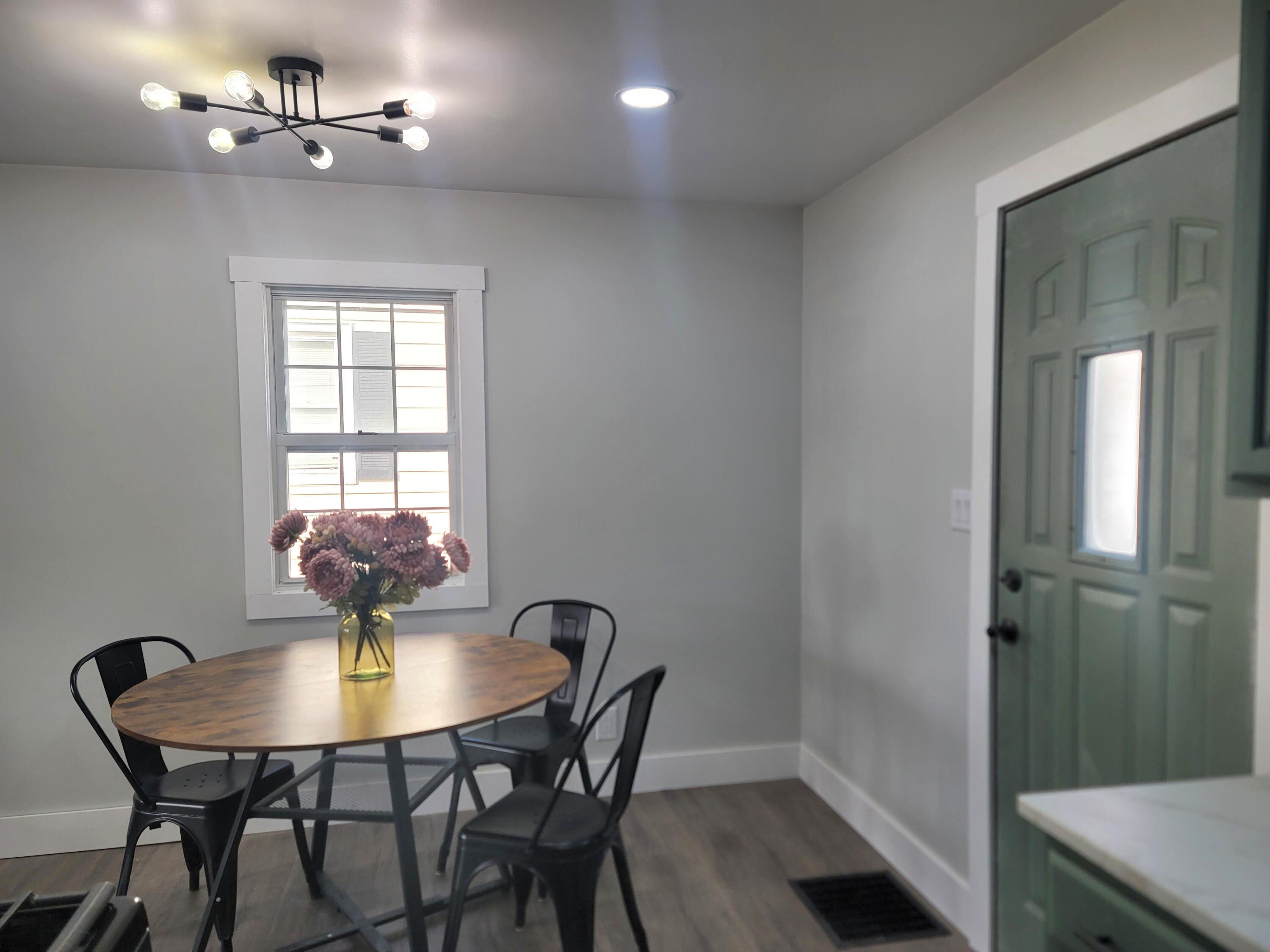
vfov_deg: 54.9
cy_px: 476
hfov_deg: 69.4
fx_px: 917
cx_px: 635
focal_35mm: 25
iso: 40
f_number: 1.8
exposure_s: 1/120
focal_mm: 7
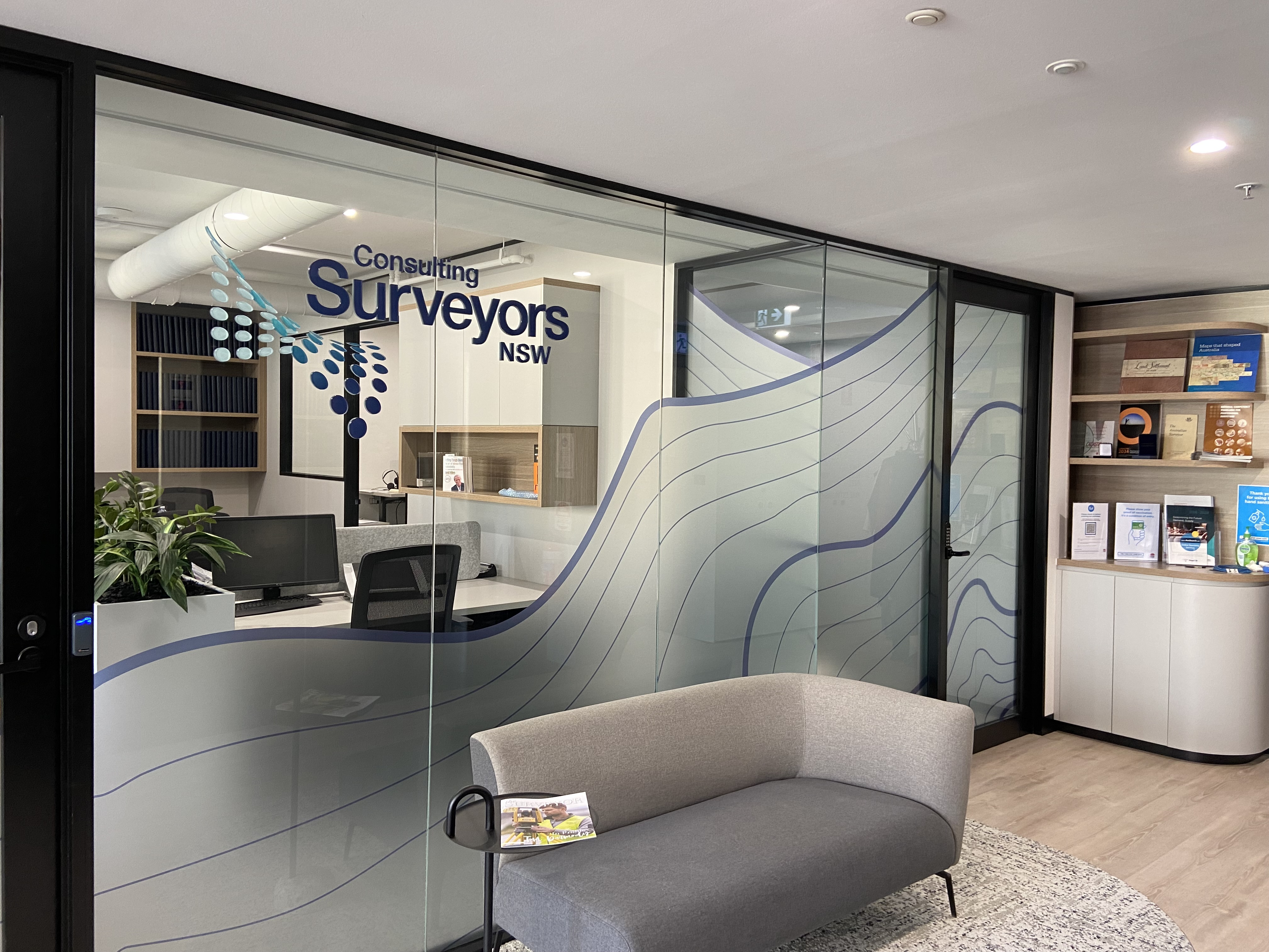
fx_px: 953
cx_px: 634
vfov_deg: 53.1
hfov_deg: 67.3
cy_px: 476
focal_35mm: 26
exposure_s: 1/50
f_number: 1.8
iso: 100
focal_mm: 4.25
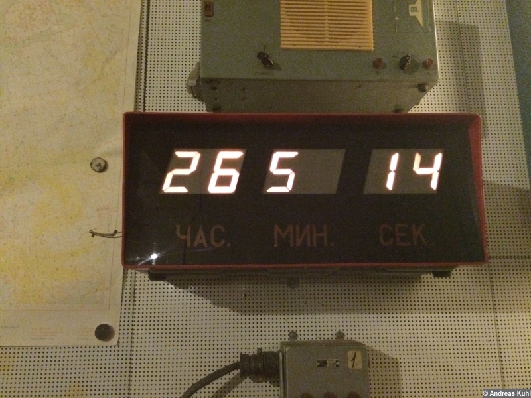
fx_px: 445
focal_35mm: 29
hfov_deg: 61.7
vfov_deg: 48.2
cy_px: 199
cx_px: 266
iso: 800
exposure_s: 1/17
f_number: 2.2
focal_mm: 4.15
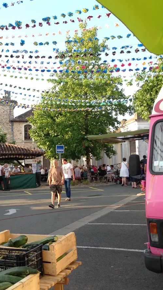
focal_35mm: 49
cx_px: 23
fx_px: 377
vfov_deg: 42.1
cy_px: 143
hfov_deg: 23.9
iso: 50
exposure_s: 1/229
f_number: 2.4
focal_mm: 4.12
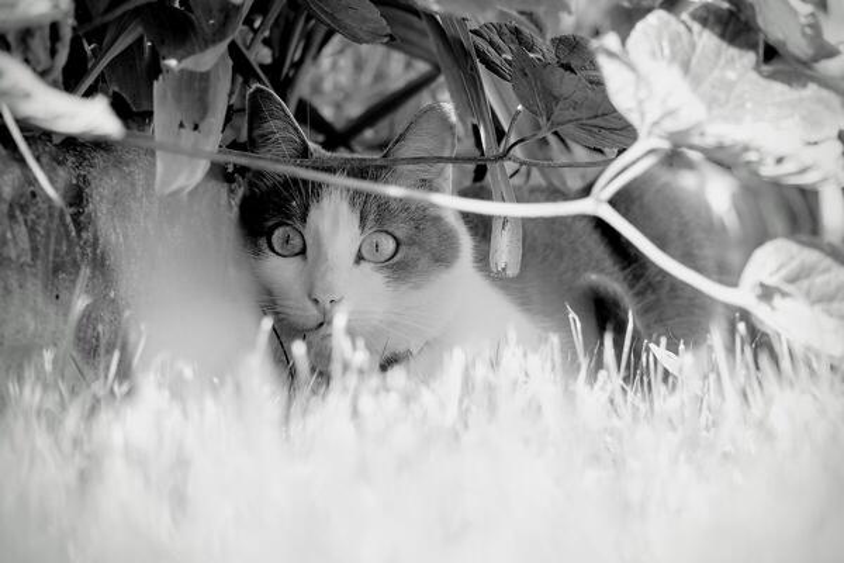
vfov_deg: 8.0
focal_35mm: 171
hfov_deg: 12.0
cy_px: 282
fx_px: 4009
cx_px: 422
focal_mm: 113.8
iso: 400
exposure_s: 1/180
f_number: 5.6
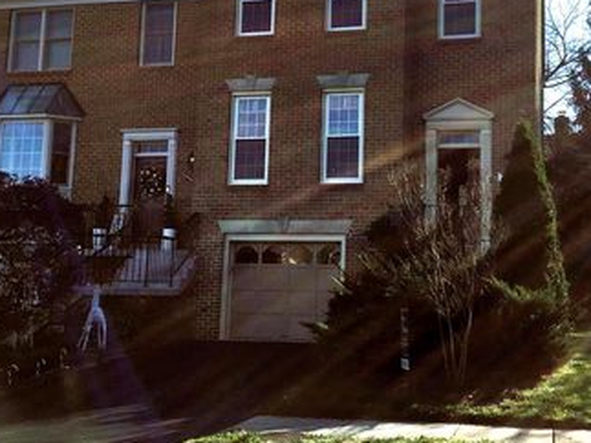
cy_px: 175
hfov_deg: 39.5
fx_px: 819
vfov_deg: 30.2
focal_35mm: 48
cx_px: 346
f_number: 2.4
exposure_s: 1/747
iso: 25
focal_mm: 3.3
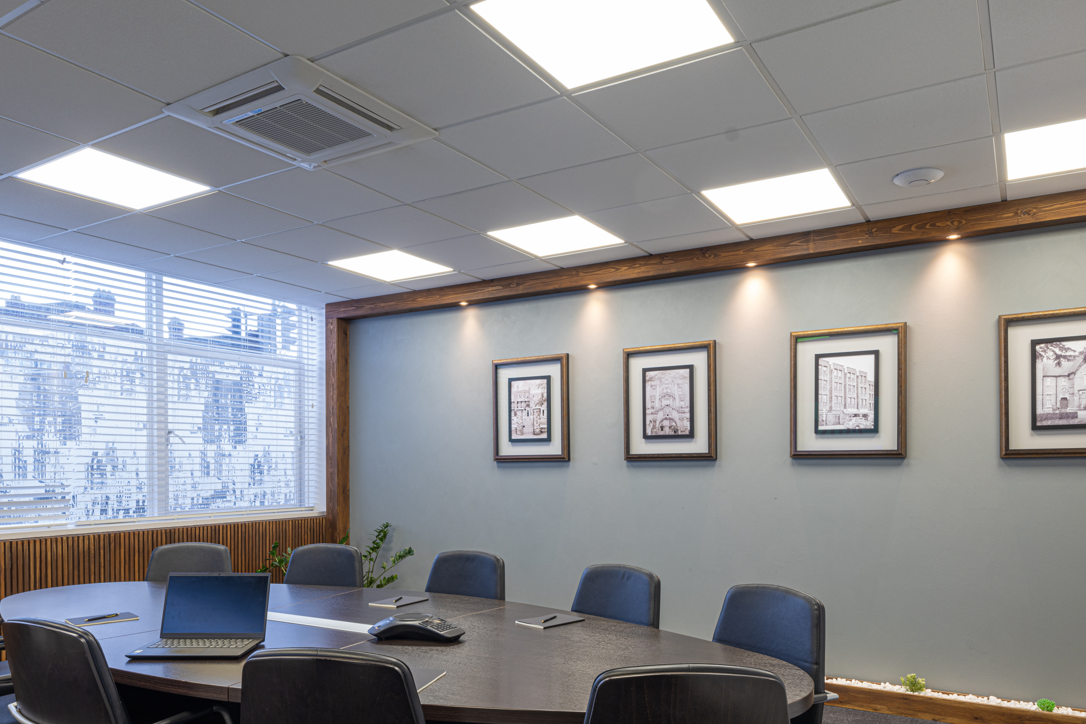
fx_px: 784
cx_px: 526
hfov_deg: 69.4
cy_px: 474
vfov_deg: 48.8
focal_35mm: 26
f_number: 14
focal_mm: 19
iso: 160
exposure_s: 1/1.25
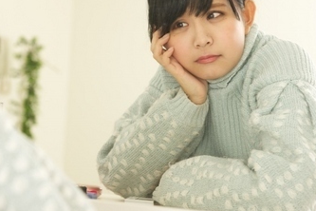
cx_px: 91
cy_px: 60
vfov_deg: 13.0
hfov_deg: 19.4
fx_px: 922
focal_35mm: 105
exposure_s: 1/125
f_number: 4
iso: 320
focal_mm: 70
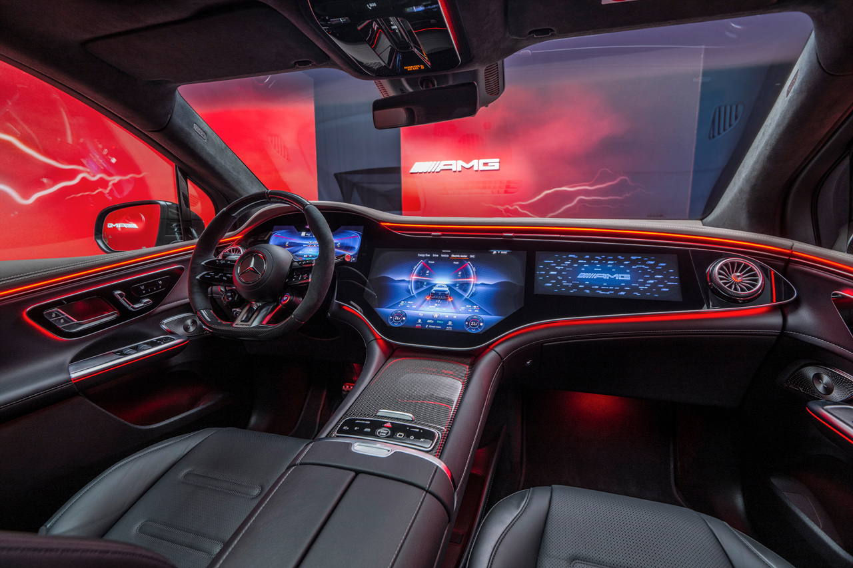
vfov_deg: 73.7
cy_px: 284
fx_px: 379
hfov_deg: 96.7
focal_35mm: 16
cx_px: 426
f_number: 5.6
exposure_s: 1/1.25
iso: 200
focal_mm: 16
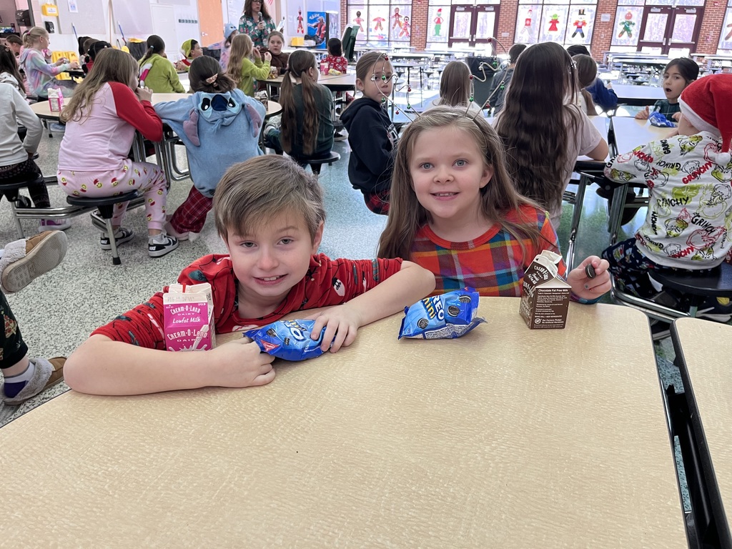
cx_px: 366
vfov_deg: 53.1
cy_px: 274
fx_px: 550
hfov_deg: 67.3
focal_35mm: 26
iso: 125
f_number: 1.6
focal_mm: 5.1
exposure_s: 1/60
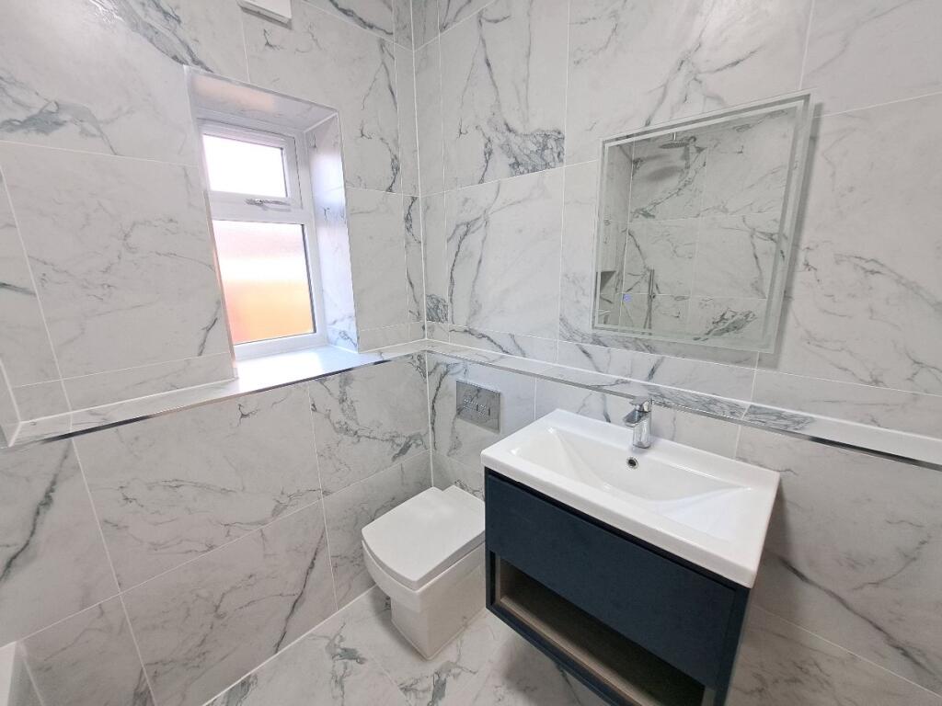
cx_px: 471
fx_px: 354
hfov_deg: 106.2
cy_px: 353
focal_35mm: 13
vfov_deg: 89.9
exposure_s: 1/50
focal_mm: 1.74
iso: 64
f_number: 2.2
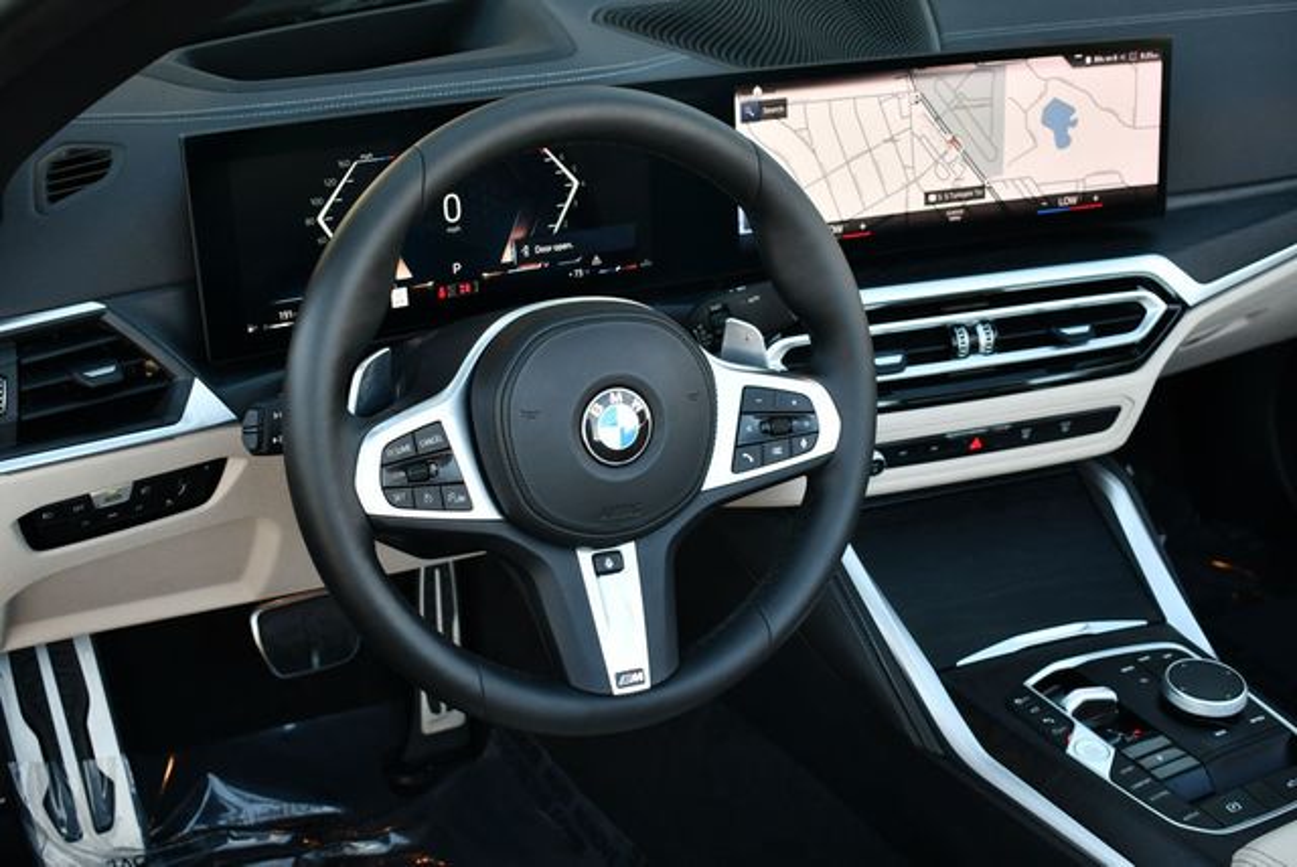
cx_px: 648
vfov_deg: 28.1
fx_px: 1731
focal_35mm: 48
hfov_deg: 41.1
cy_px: 434
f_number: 4
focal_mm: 24
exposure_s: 1/250
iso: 450
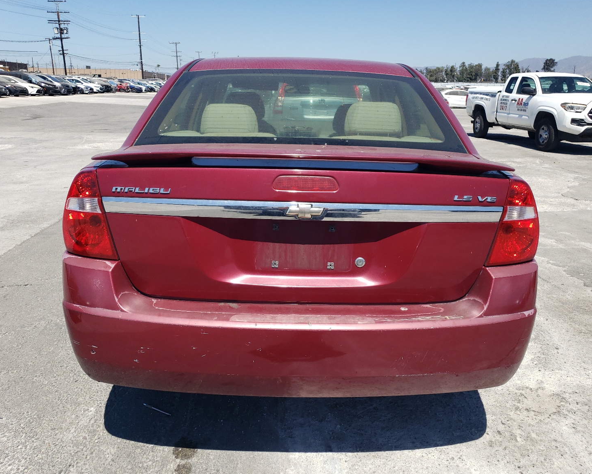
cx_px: 305
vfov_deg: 51.5
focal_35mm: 28
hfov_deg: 62.2
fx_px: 491
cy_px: 243
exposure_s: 1/3333
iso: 50
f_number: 1.5
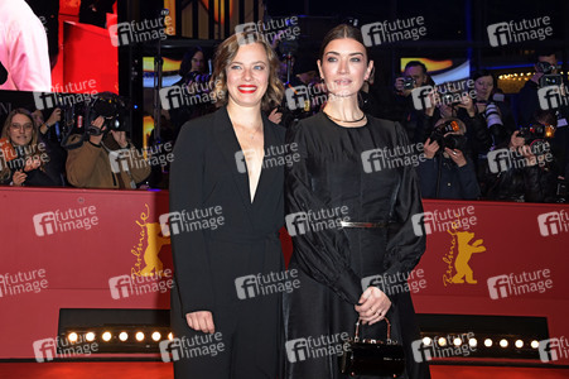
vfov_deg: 28.0
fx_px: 758
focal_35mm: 48
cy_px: 190
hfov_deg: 41.1
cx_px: 284
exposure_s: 1/200
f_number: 5.6
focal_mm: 48
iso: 1000
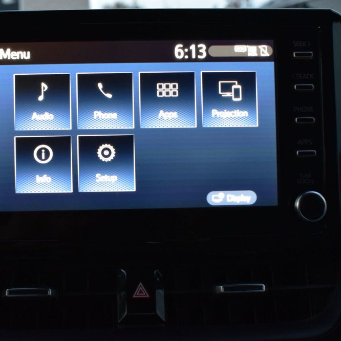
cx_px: 139
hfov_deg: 36.0
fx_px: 524
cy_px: 169
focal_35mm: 47
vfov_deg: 36.1
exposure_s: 1/15
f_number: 6.3
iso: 1600
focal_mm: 24
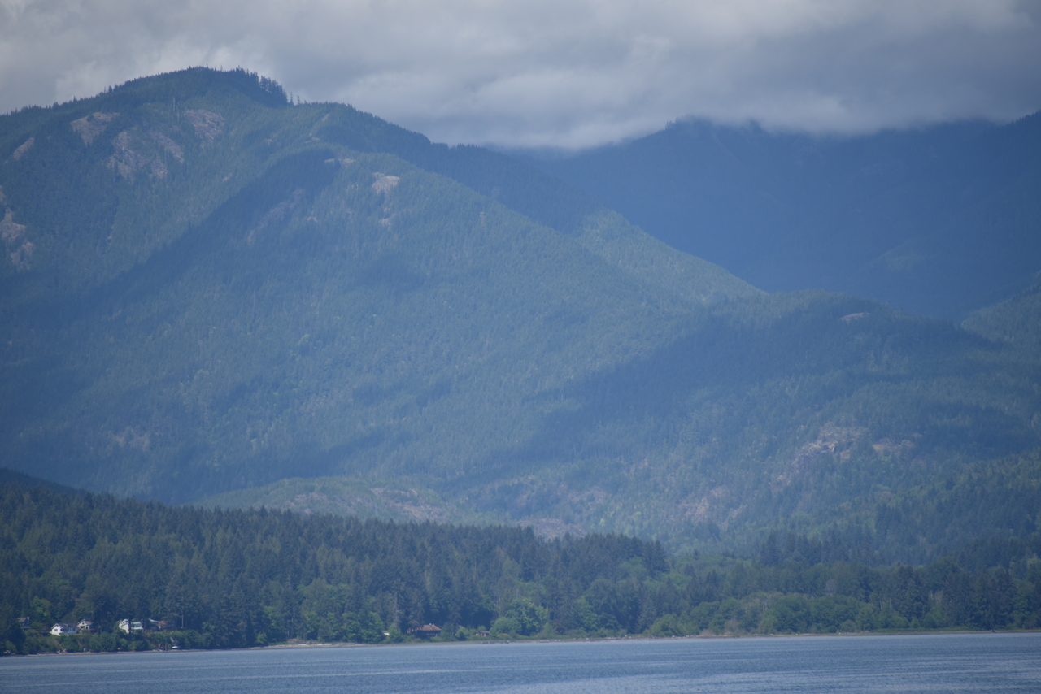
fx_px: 8676
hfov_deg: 6.9
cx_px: 520
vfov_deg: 4.6
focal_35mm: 300
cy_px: 347
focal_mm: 300
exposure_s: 1/640
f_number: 5.6
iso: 100
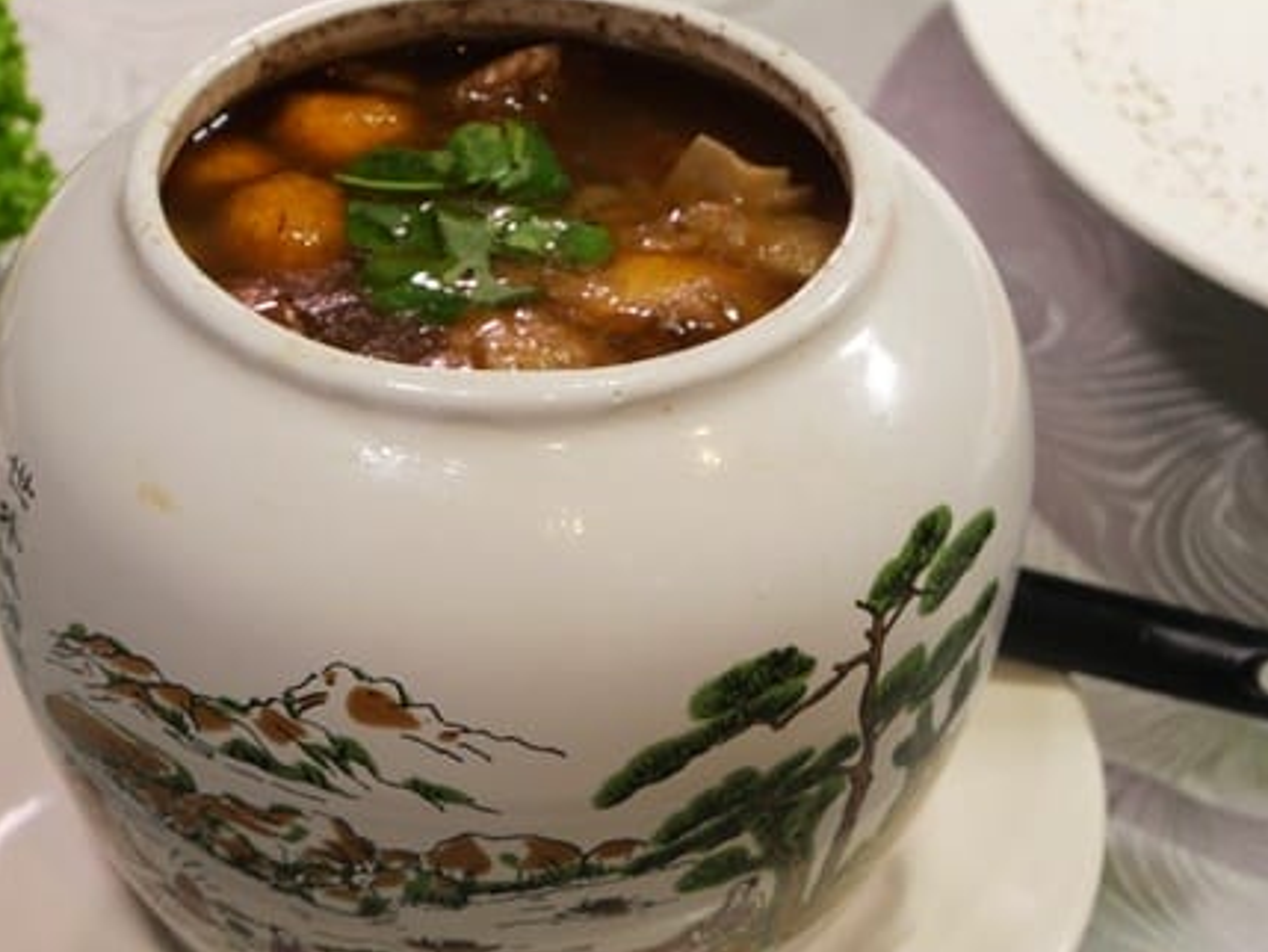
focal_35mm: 87
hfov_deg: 22.5
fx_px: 3188
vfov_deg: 17.0
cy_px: 511
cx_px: 507
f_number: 5.5
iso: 800
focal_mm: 28
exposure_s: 1/60
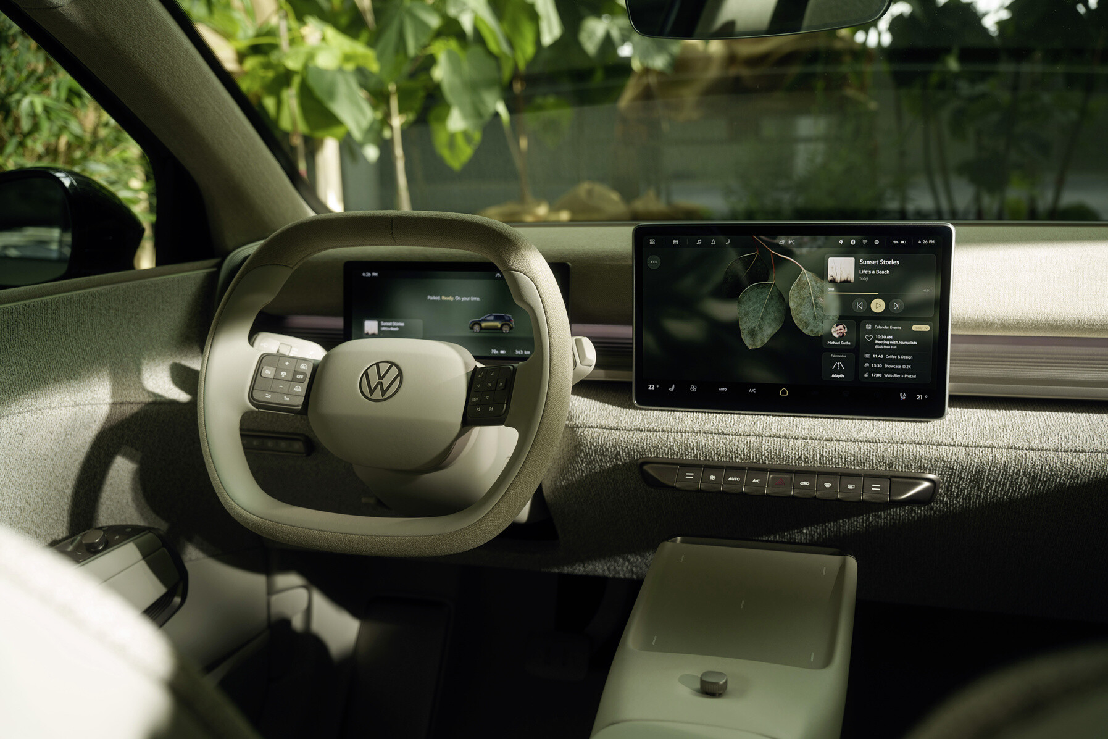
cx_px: 554
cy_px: 370
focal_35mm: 39
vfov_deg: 34.3
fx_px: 1197
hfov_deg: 49.7
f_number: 4
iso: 64
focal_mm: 38.9
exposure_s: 1/40
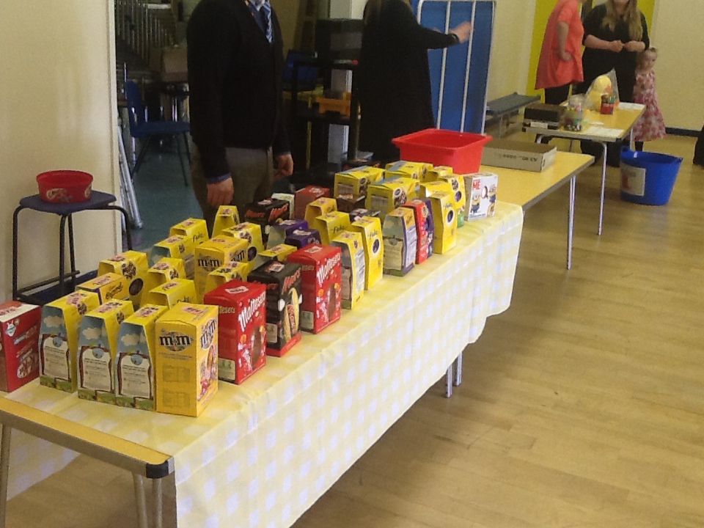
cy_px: 264
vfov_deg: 32.9
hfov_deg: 42.9
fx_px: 895
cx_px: 352
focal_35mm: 44
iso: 64
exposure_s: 1/30
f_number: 2.4
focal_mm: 2.03
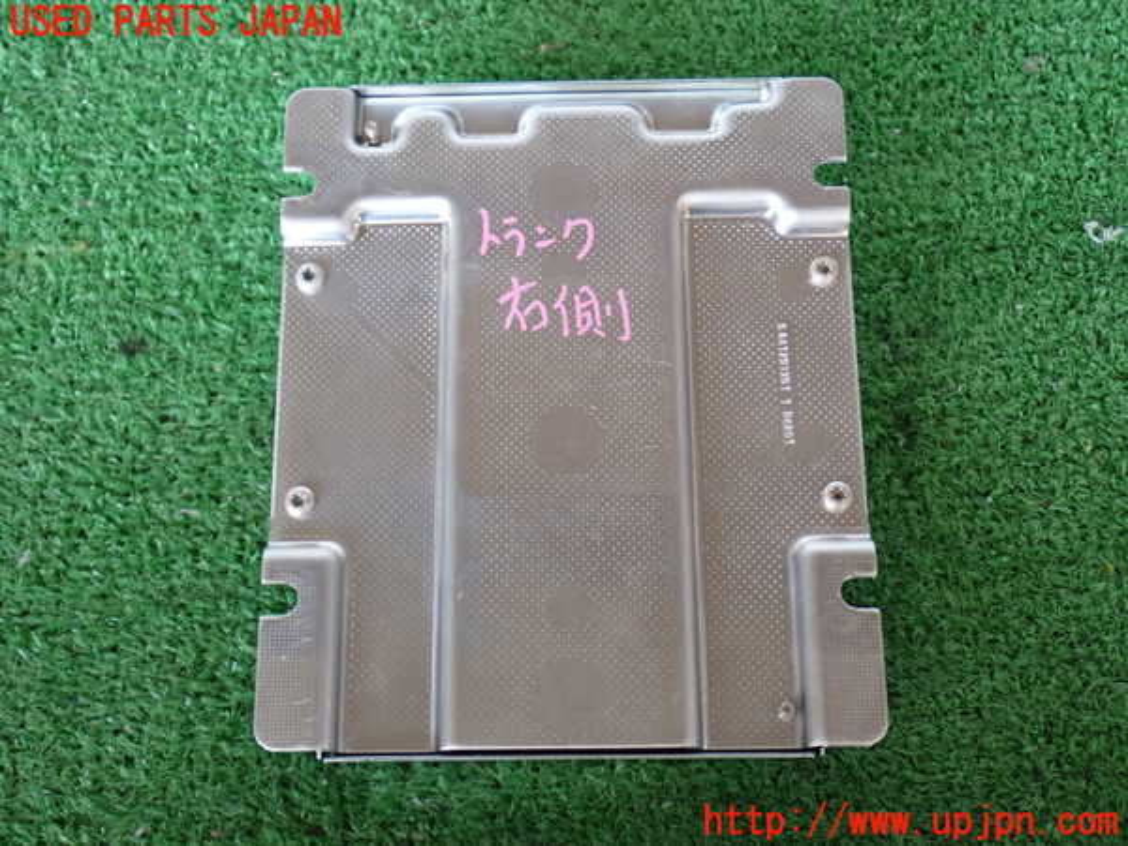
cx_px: 564
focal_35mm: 47
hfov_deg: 40.4
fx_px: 1532
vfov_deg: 30.9
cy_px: 423
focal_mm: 8.4
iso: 320
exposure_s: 1/50
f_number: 3.1
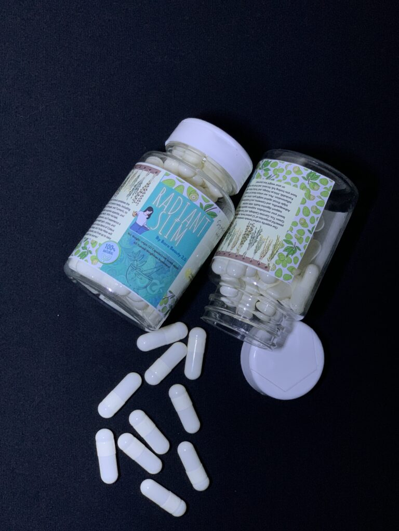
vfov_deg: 36.8
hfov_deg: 28.0
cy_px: 266
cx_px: 200
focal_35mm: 52
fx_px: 799
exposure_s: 1/63
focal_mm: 6
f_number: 2.4
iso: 125
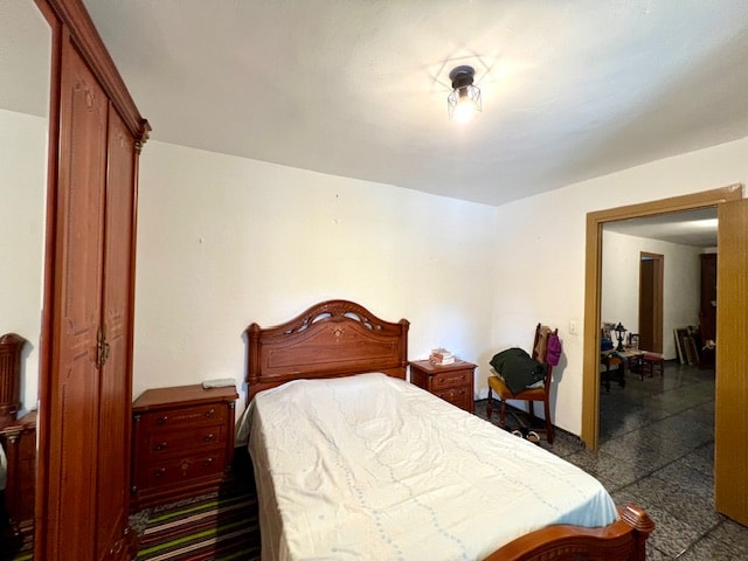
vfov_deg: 89.9
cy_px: 280
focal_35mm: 13
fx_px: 281
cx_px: 374
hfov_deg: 106.2
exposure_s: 1/25
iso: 125
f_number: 1.8
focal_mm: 1.57
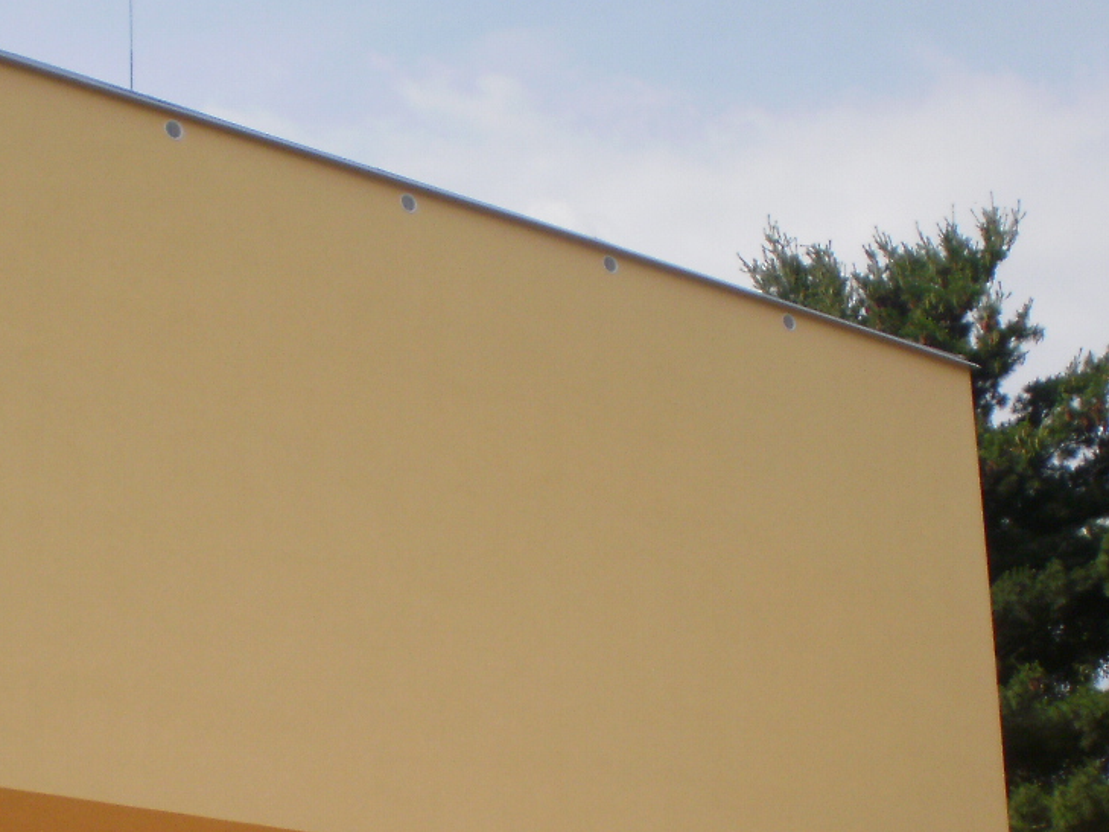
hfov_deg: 24.5
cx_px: 284
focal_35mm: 79
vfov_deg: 18.1
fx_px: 2531
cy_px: 893
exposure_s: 1/640
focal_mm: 6.3
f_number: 4.6
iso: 100
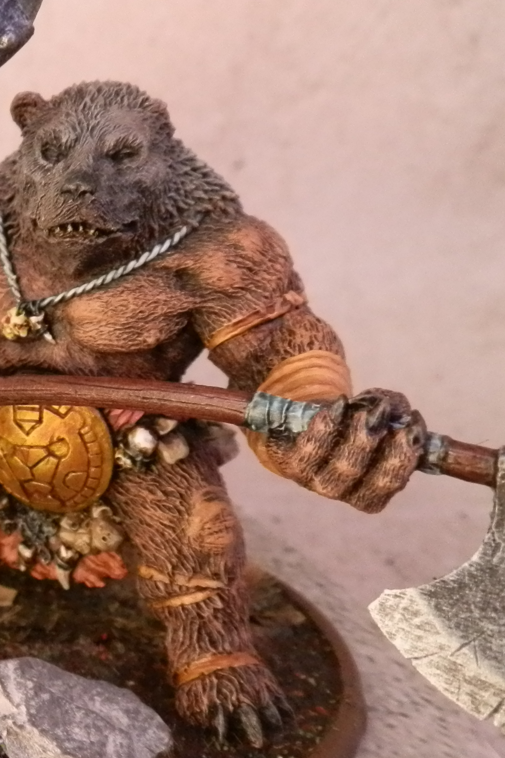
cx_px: -146
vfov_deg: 38.8
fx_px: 1073
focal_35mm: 51
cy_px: 436
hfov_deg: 23.5
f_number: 3.1
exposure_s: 1/80
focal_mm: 5
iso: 400
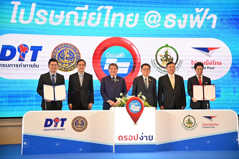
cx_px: 120
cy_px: 80
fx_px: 385
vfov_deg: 23.4
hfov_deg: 34.5
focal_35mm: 58
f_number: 4
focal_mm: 58
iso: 900
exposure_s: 1/250
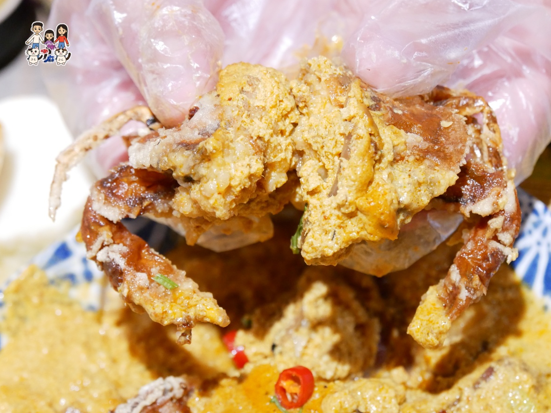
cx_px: 276
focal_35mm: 93
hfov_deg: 21.1
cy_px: 207
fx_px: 1480
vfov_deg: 15.9
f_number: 4.9
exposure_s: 1/80
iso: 3200
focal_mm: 46
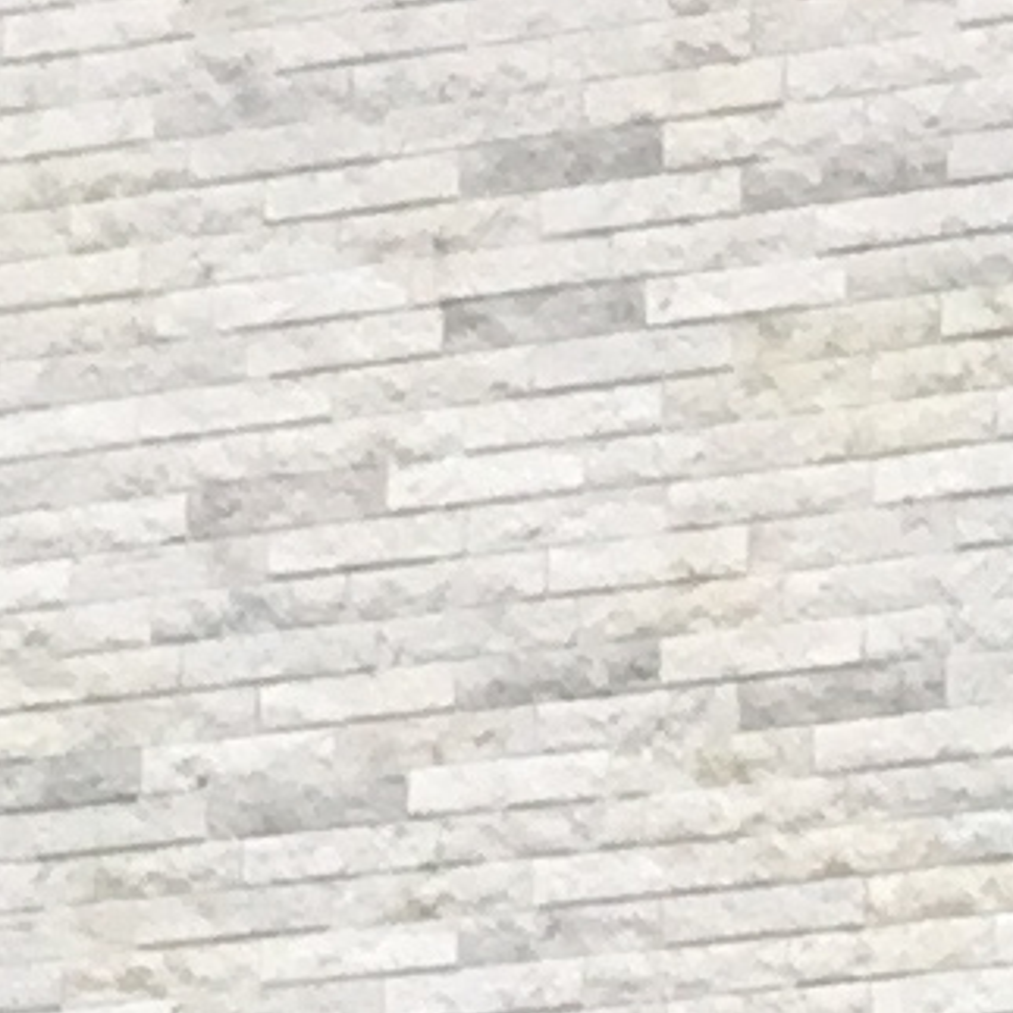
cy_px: 3535
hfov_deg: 6.0
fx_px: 9171
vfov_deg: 5.7
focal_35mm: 277
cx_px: 2785
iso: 25
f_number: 2.4
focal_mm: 3.3
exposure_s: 1/60
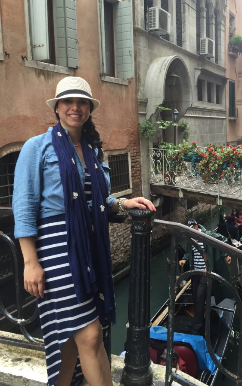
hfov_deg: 36.1
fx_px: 369
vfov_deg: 55.2
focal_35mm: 35
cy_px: 171
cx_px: 149
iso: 32
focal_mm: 4.15
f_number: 2.2
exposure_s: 1/40
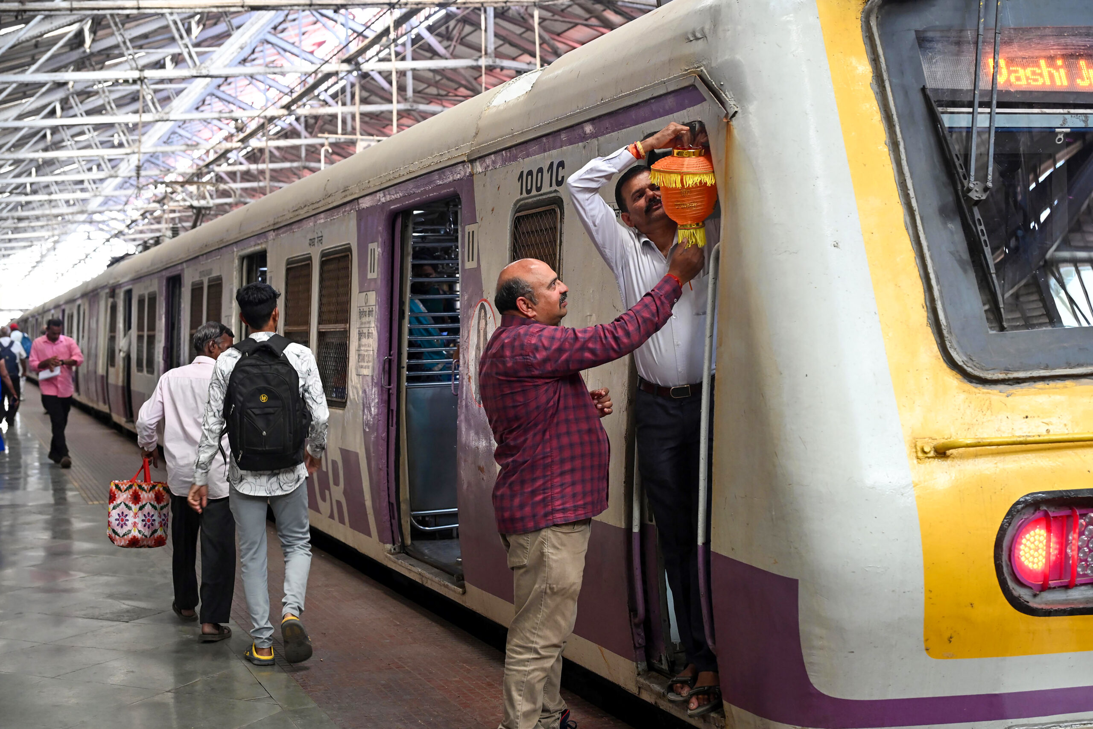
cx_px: 546
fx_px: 1427
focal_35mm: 47
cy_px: 364
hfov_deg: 41.9
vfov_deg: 28.7
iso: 1250
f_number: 4
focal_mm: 47
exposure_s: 1/125
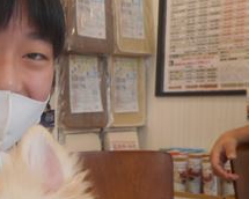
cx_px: -38
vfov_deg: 21.9
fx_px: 501
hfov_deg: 25.5
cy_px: 184
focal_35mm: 68
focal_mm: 4.5
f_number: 3.7
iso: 100
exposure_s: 1/30
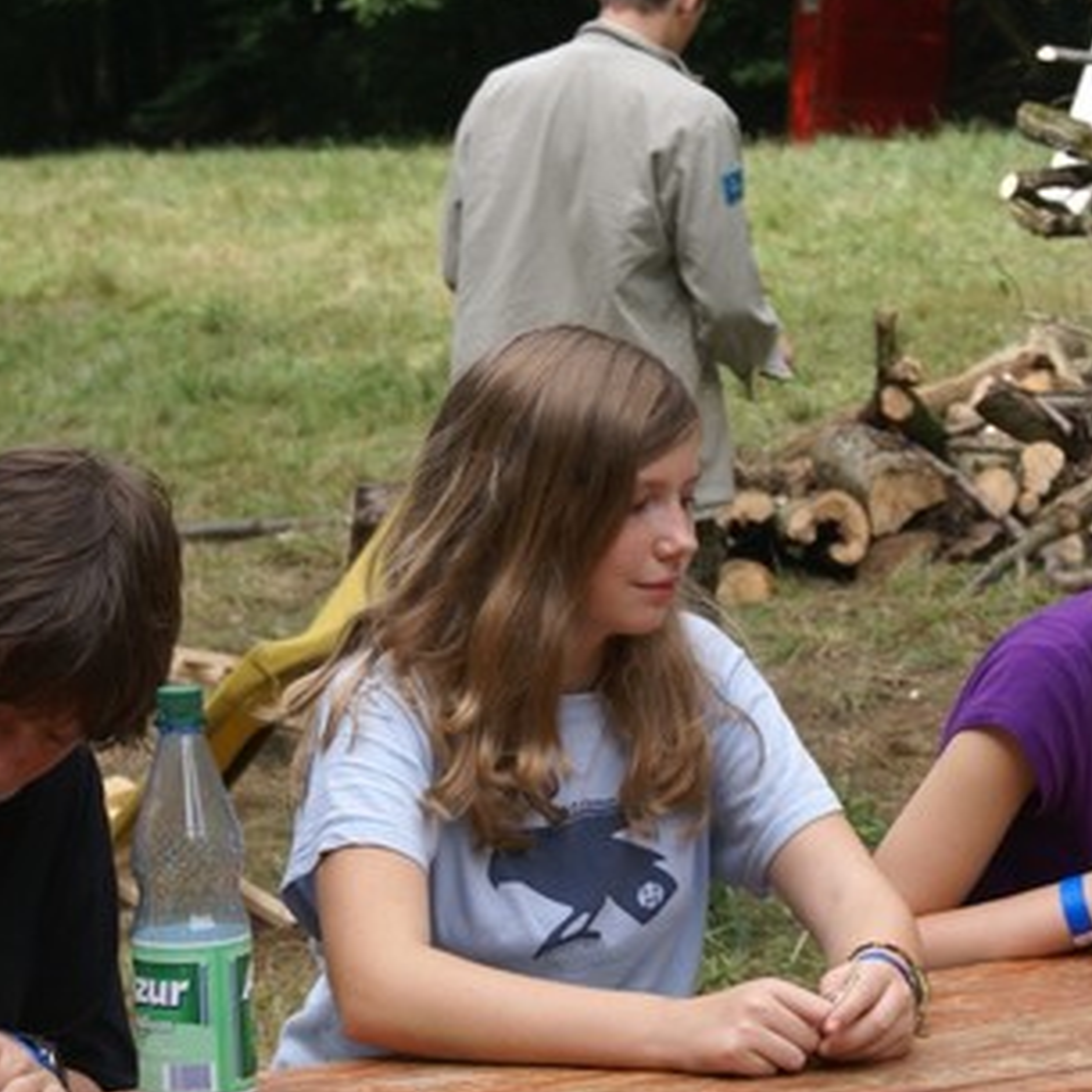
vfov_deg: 13.0
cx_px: 702
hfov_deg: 13.0
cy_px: 698
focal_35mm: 134
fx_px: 4783
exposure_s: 1/125
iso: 100
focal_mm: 50
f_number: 7.1
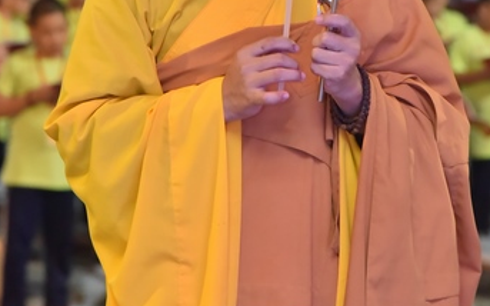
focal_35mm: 232
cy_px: -43
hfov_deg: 9.0
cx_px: 279
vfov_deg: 5.6
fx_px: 3097
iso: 5000
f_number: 5
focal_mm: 120
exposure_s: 1/125
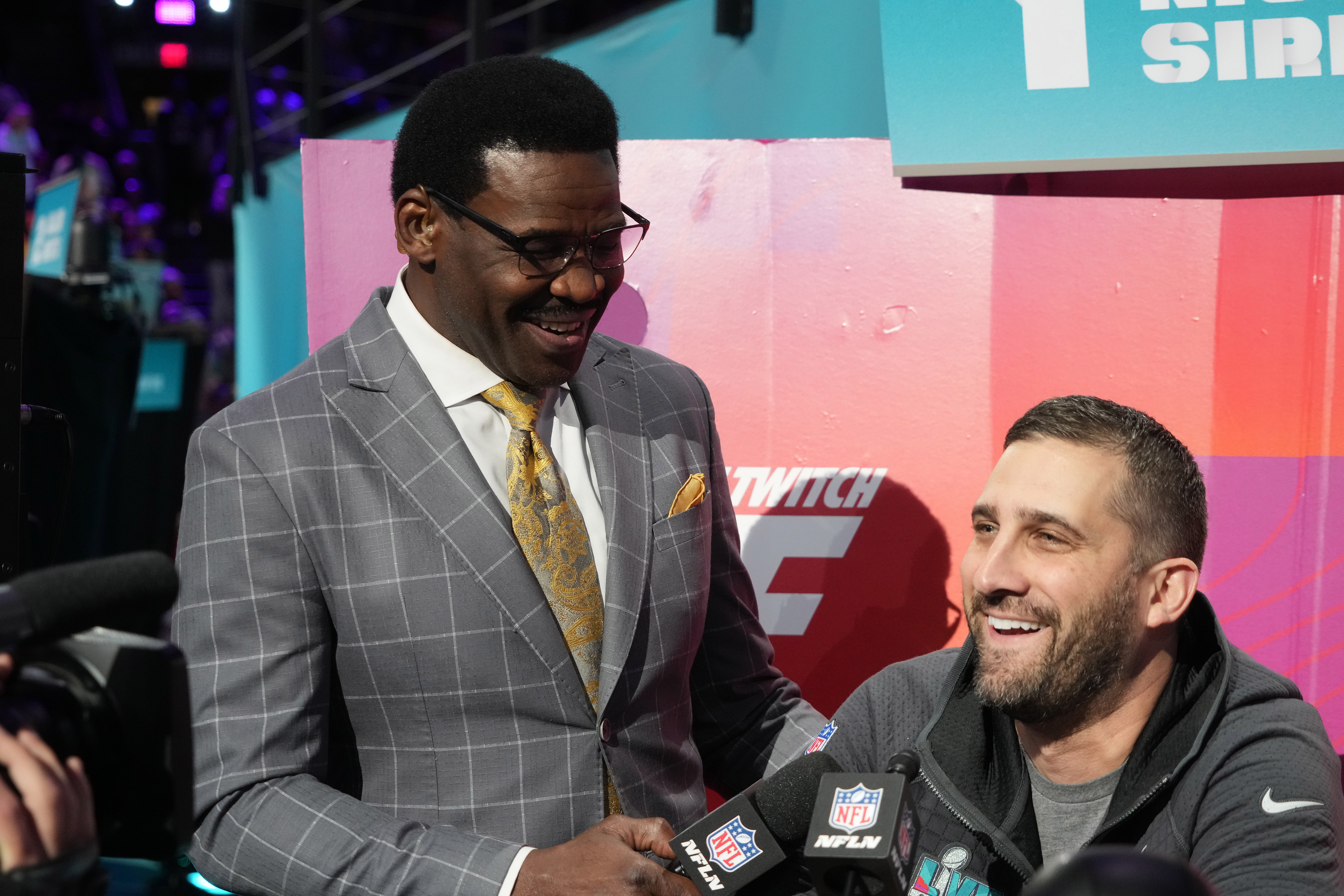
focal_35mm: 90
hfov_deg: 22.6
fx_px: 3360
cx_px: 672
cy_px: 448
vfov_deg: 15.2
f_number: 5.6
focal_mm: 90
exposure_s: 1/250
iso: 3200
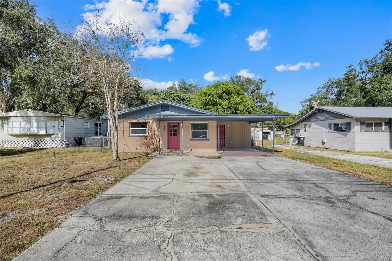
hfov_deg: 96.7
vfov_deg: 73.7
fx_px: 174
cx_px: 196
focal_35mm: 16
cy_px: 130
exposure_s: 1/40
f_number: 9
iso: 250
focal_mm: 16
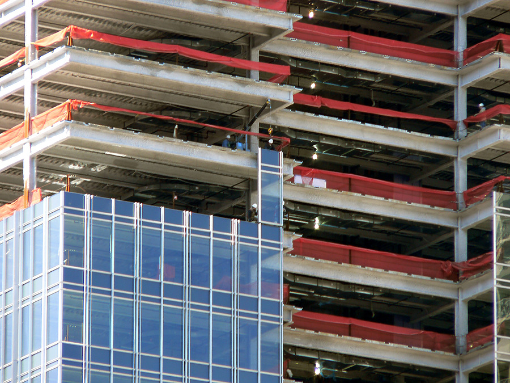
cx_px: 255
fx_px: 6365
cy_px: 192
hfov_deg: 4.6
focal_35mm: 432
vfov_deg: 3.4
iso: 80
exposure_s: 1/125
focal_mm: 72
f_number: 4
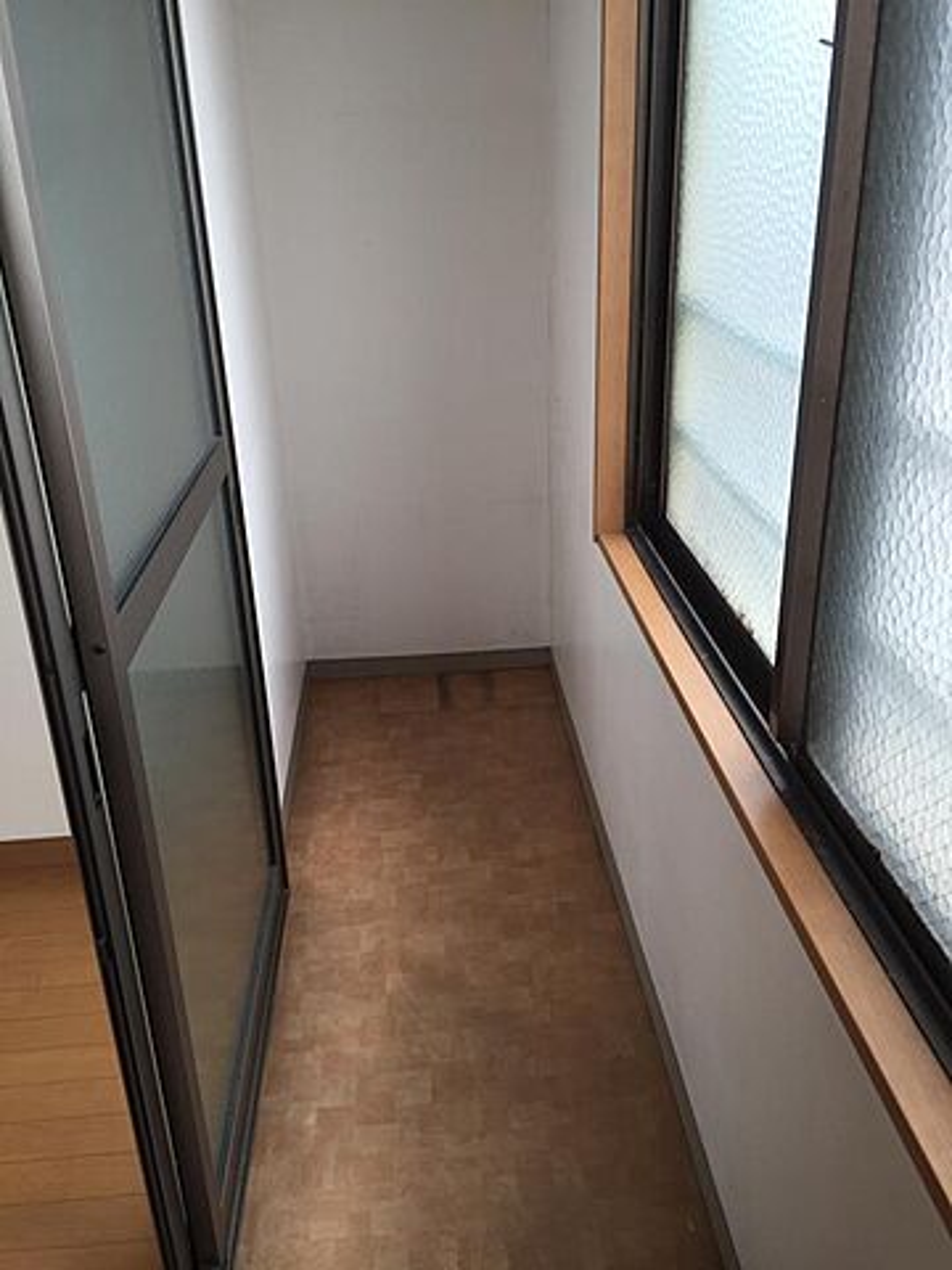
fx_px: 1063
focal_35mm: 29
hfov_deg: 48.2
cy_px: 635
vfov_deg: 61.7
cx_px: 476
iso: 32
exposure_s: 1/120
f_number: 2.2
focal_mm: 4.15
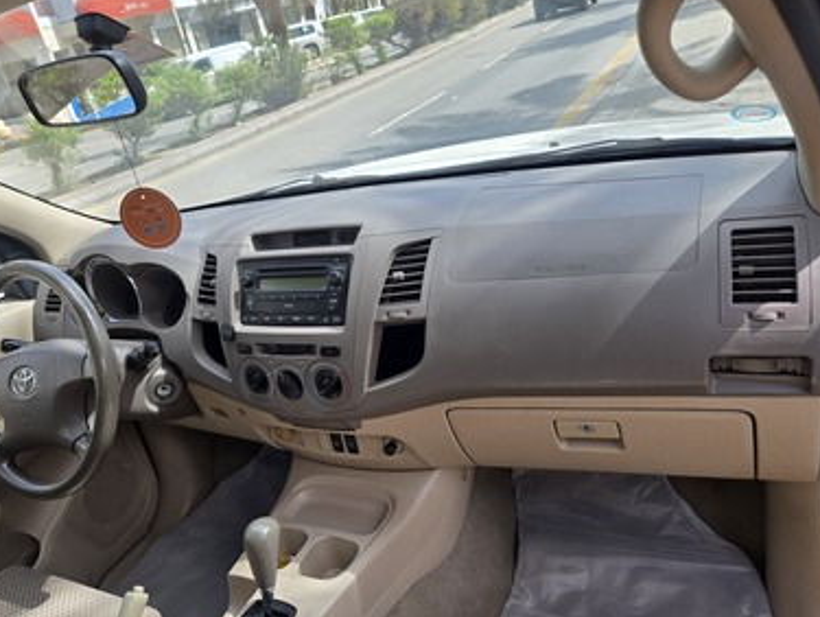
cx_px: 382
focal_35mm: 28
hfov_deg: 63.3
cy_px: 349
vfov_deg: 49.7
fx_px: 664
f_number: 1.8
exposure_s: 1/1269
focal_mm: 5.4
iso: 80
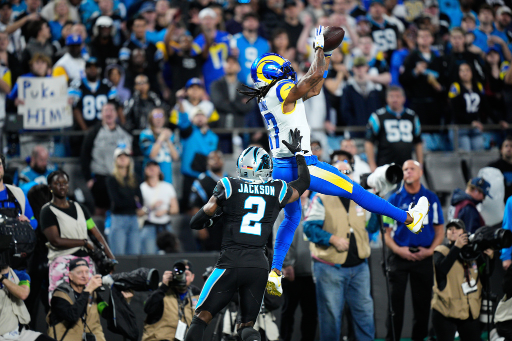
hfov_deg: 5.2
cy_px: 170
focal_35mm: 400
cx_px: 256
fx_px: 5689
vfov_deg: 3.4
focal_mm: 400
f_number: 2.8
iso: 5000
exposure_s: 1/2000
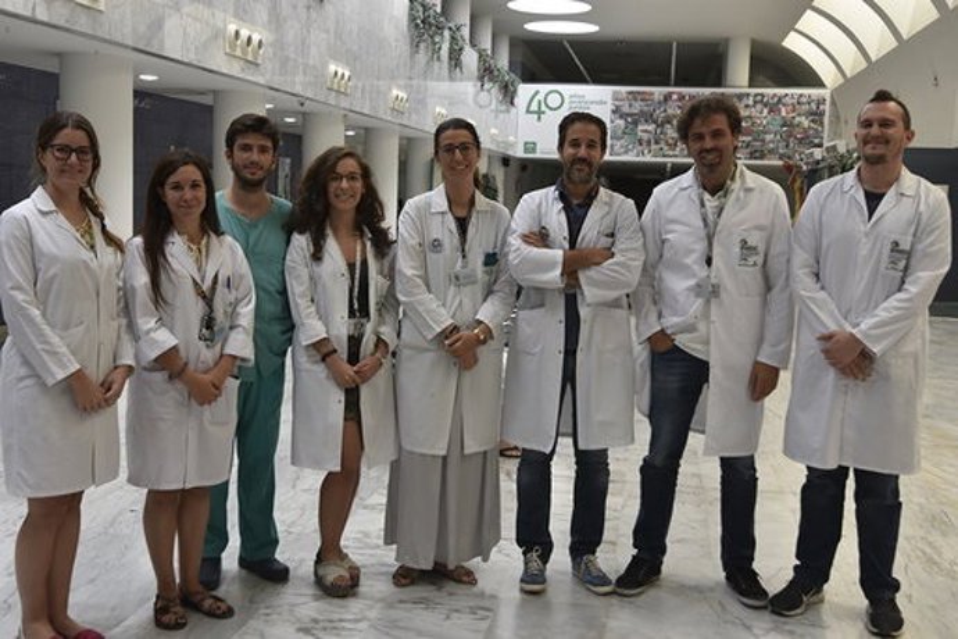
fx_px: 1118
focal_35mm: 42
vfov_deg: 31.9
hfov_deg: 46.4
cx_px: 479
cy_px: 320
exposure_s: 1/100
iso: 320
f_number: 5
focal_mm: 28
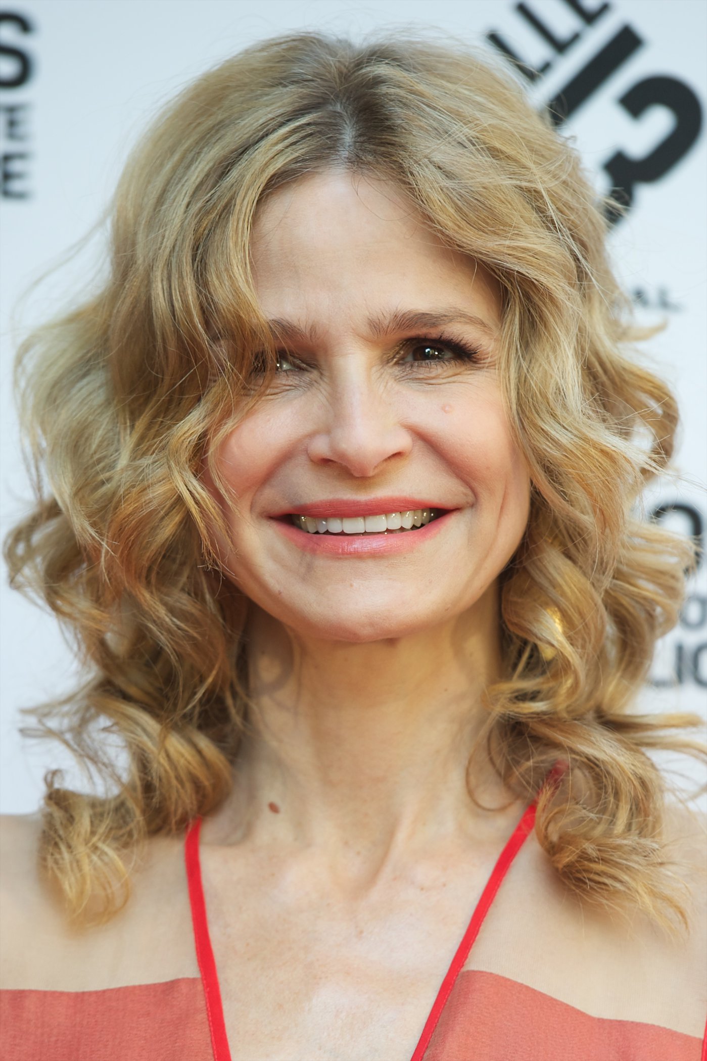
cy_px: 530
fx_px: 5157
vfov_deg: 11.7
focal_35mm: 175
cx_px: 354
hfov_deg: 7.8
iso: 800
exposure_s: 1/250
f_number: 4
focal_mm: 175
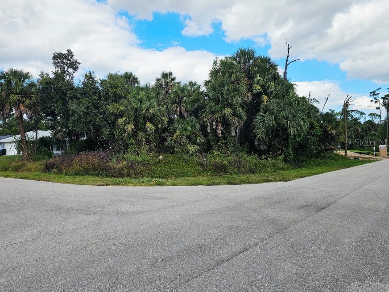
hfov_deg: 65.0
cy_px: 142
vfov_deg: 51.3
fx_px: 303
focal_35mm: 27
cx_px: 168
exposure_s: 1/1250
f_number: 1.7
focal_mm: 6.3
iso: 20
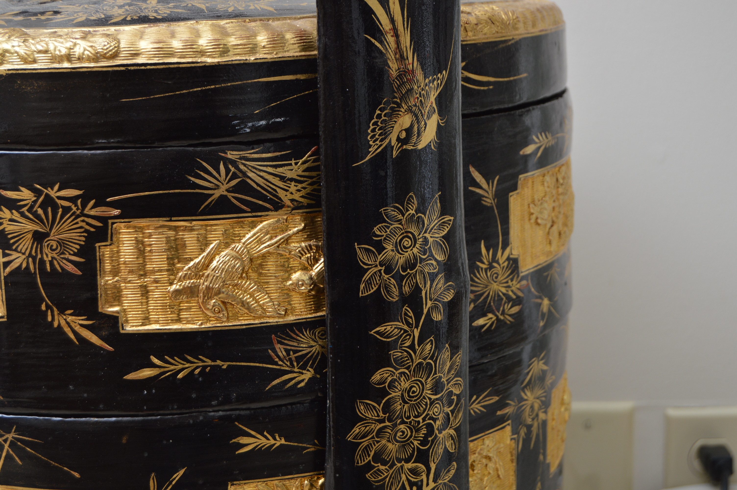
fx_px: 1473
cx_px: 368
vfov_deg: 18.9
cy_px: 245
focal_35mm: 72
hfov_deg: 28.1
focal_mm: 48
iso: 200
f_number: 5.3
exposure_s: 1/160
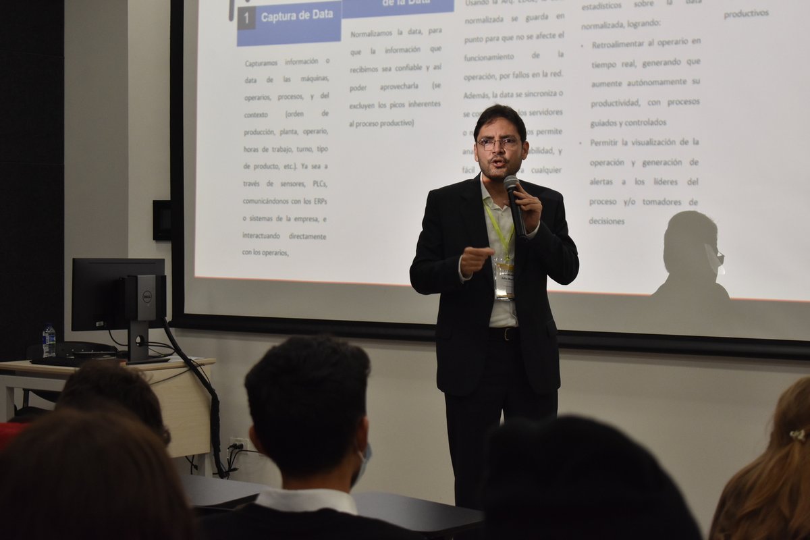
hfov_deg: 24.6
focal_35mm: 82
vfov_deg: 16.6
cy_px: 270
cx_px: 405
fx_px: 1856
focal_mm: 55
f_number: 5.6
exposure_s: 1/60
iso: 1250
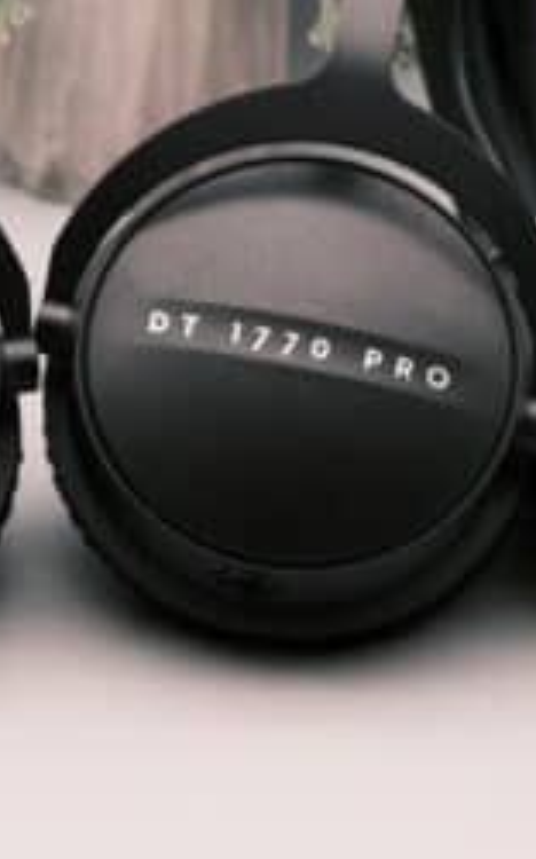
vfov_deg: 24.1
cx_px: -76
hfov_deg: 14.8
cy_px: 443
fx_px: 2012
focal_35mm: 86
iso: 1000
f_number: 8
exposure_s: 1/105
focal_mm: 36.3
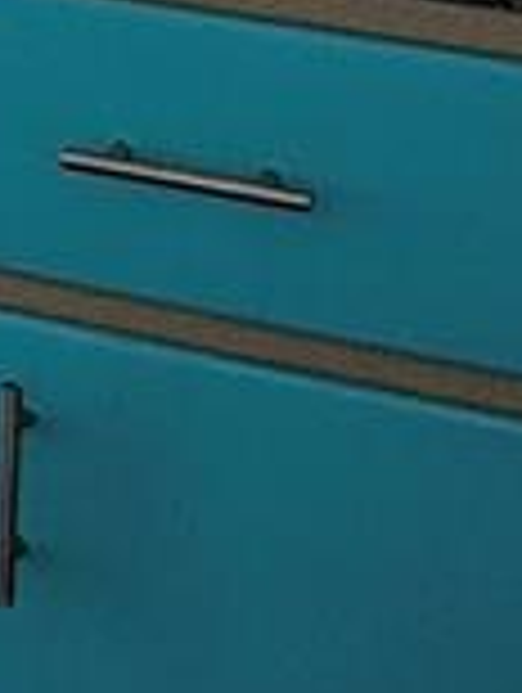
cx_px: -1372
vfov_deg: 10.2
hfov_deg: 6.9
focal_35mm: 179
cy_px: -652
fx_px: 3589
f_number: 1.7
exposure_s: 1/40
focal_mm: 6.3
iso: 125
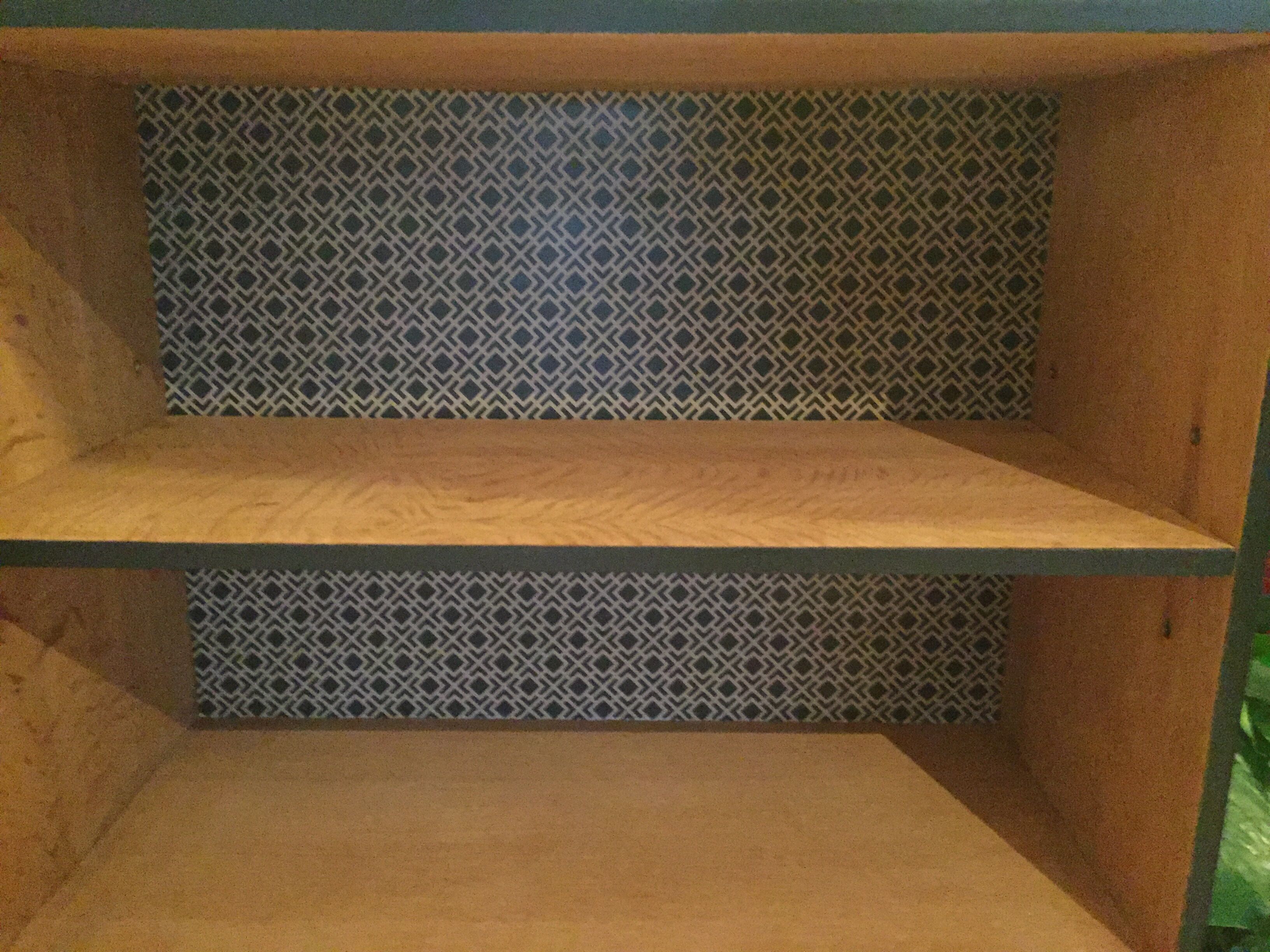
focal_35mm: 29
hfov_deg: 61.7
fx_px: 1064
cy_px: 476
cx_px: 635
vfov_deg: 48.2
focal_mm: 4.15
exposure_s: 1/17
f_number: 2.2
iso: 1600
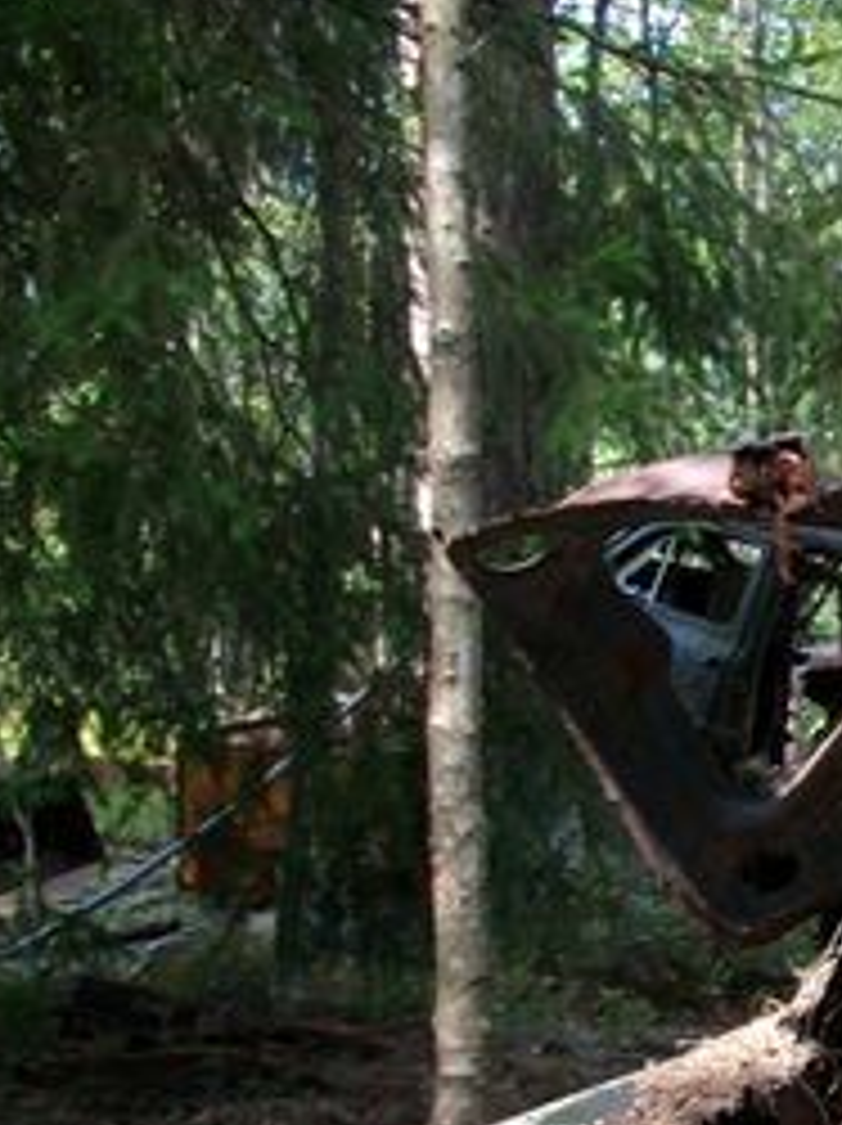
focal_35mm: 82
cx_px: 1319
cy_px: 981
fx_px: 2664
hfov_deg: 16.2
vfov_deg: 23.3
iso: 80
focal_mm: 5.7
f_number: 2.9
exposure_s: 1/65
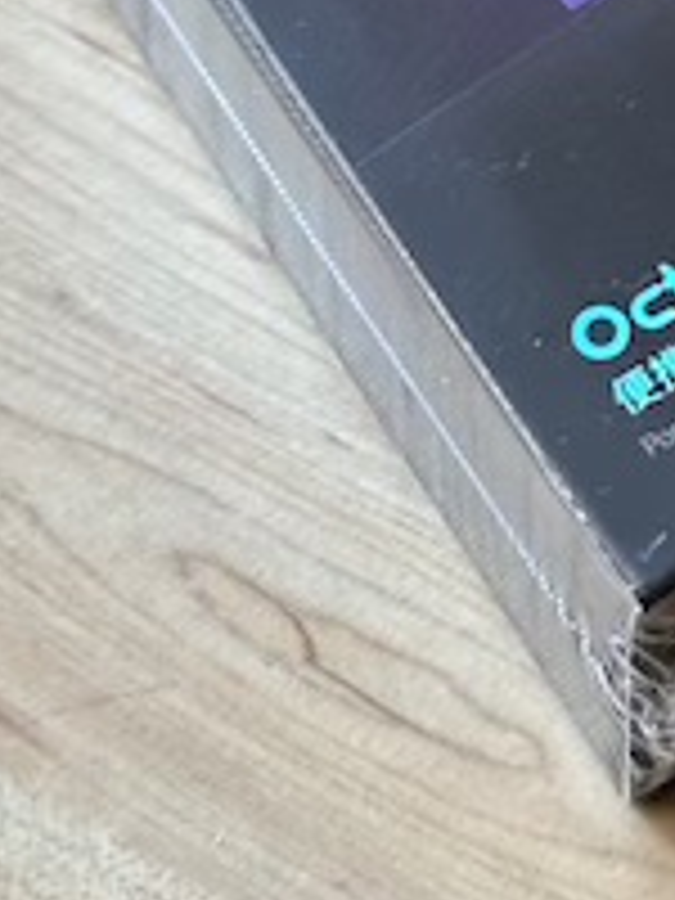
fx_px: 3744
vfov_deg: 13.1
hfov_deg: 10.1
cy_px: -333
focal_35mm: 144
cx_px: 832
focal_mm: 6.76
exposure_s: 1/40
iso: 400
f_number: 1.78
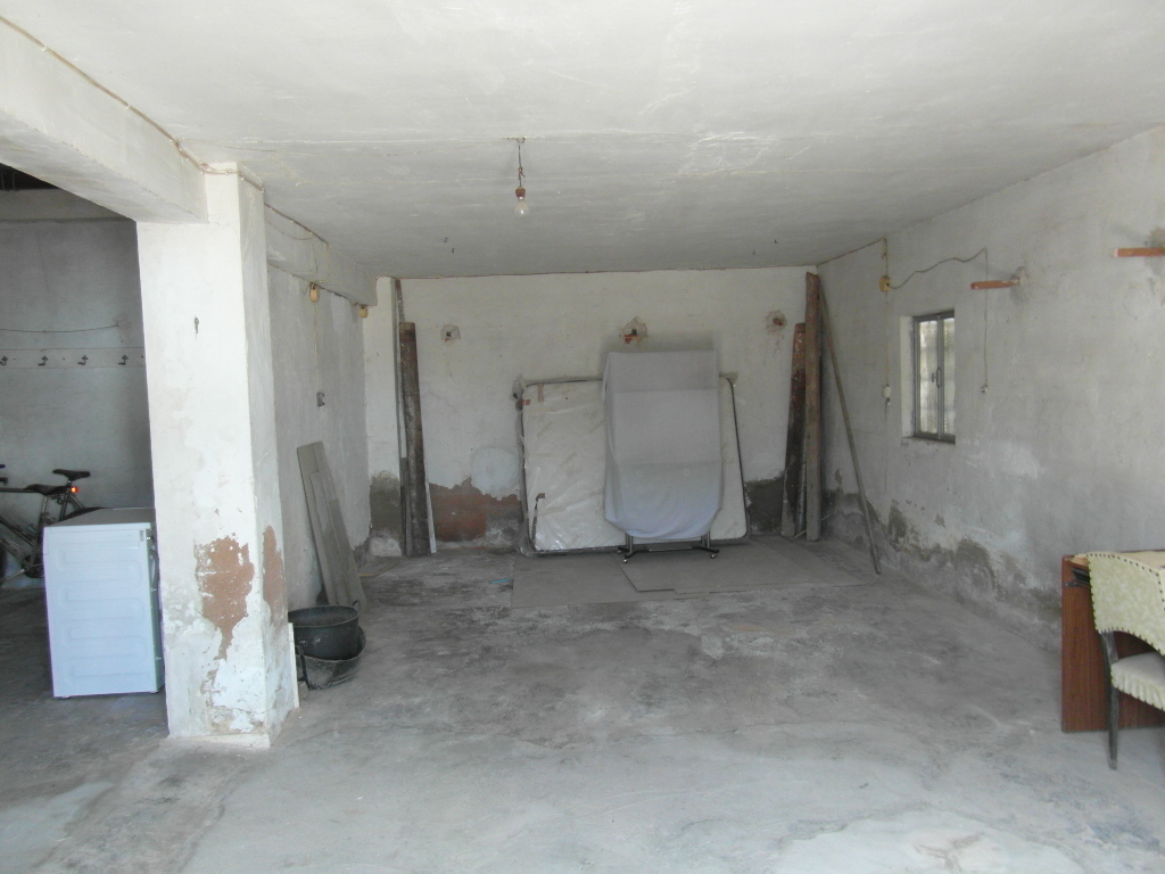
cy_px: 437
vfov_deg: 56.8
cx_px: 582
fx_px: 808
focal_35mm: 24
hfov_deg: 71.6
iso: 240
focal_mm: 4
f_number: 3.2
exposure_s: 1/30
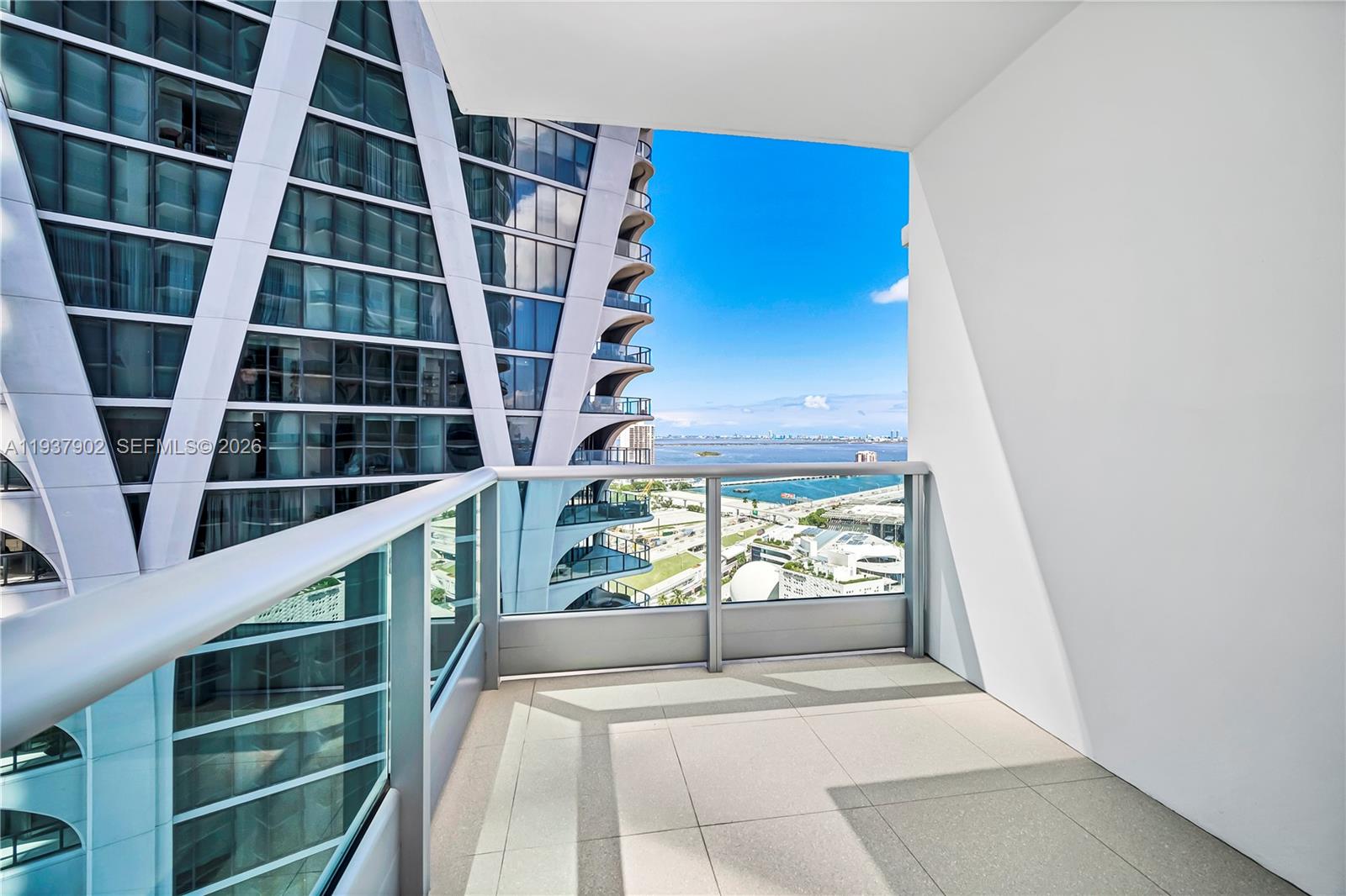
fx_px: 523
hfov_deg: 104.3
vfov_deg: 81.2
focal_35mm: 14
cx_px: 673
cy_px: 448
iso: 640
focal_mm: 9
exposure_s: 1/500
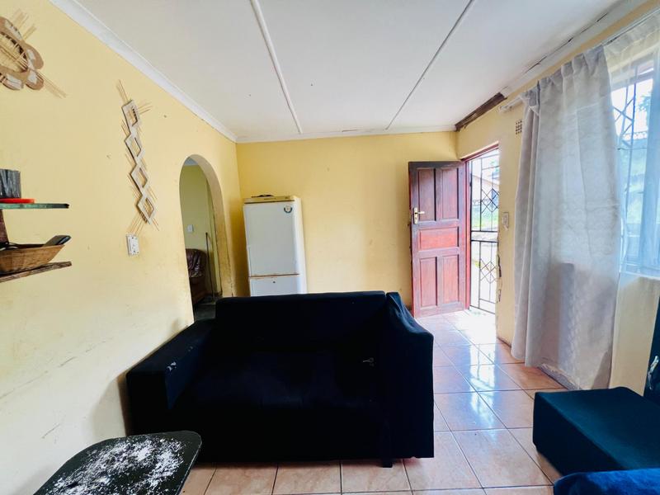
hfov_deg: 106.2
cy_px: 248
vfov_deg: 89.9
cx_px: 330
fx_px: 248
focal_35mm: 13
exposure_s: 1/99
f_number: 1.8
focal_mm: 1.57
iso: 125
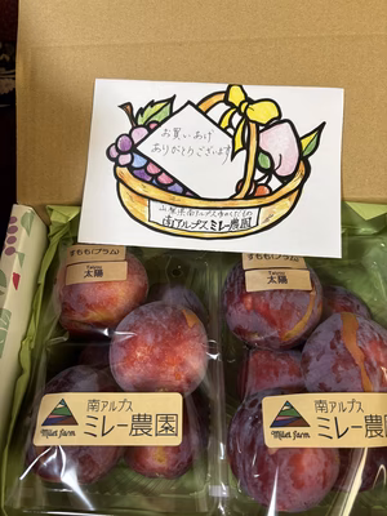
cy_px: 258
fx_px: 388
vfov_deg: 67.3
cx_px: 194
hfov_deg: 53.1
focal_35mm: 26
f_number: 1.6
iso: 125
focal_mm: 5.96
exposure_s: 1/50
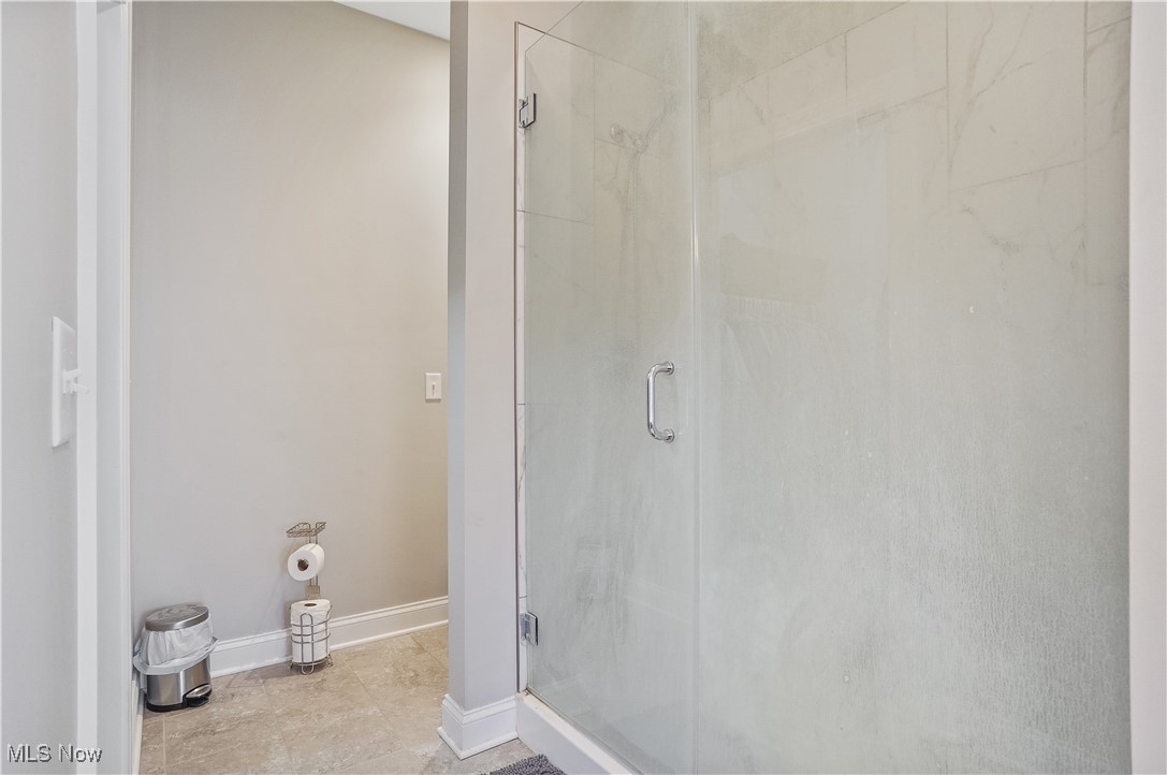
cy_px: 388
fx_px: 583
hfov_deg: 90.1
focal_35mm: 18
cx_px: 584
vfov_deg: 67.2
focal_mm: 18
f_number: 8
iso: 2500
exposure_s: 1/4
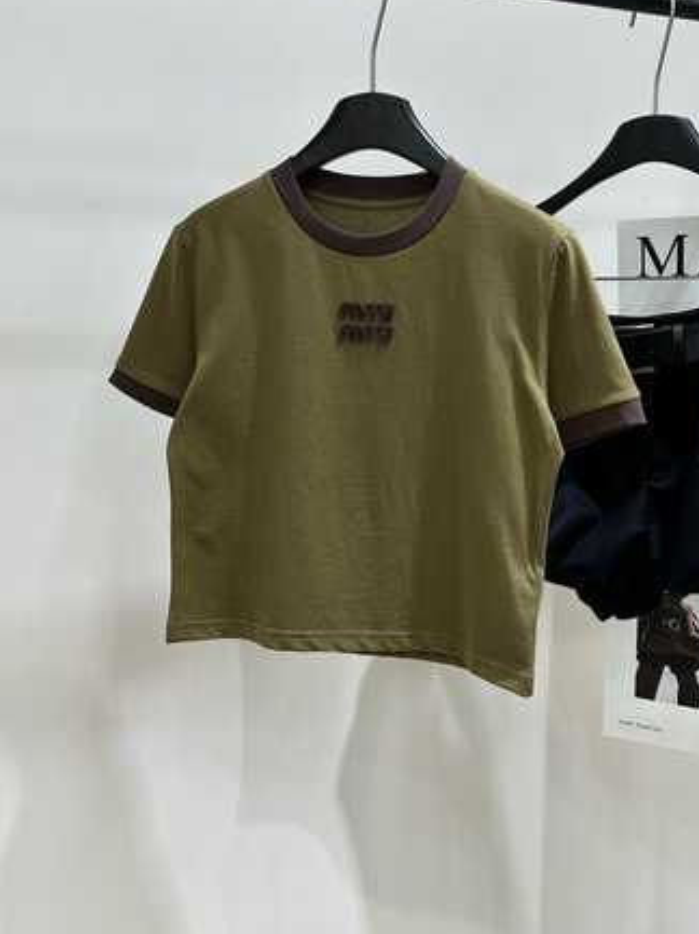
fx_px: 998
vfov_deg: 50.2
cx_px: 399
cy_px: 450
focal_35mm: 37
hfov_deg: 38.5
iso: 80
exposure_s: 1/121
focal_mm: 6.86
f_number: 1.78
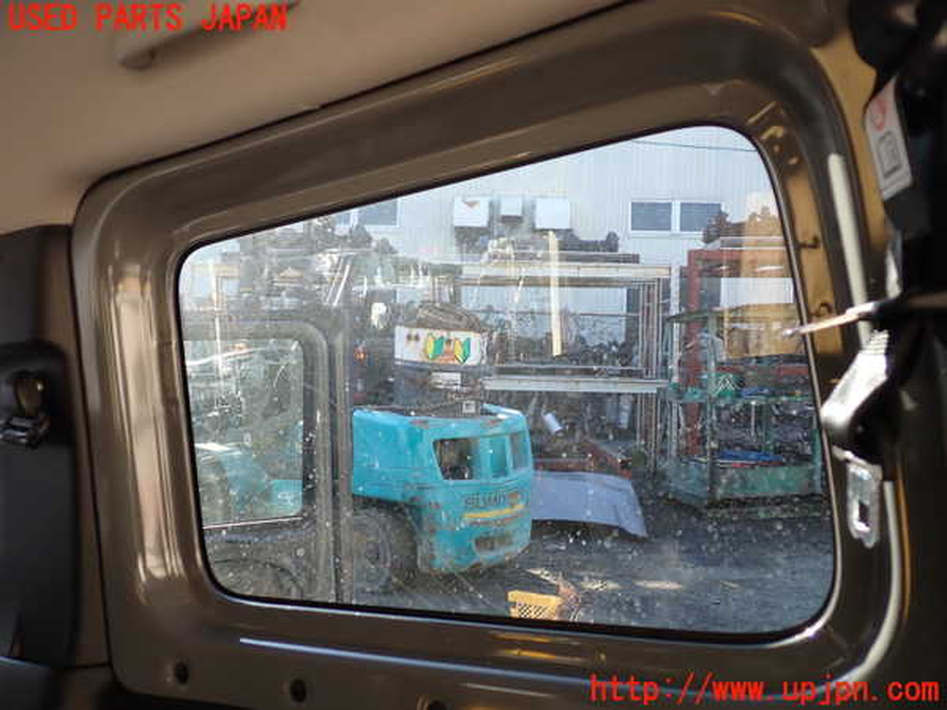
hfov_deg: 60.0
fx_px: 821
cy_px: 355
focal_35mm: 30
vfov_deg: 46.8
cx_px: 474
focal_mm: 5.4
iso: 100
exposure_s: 1/100
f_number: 2.3
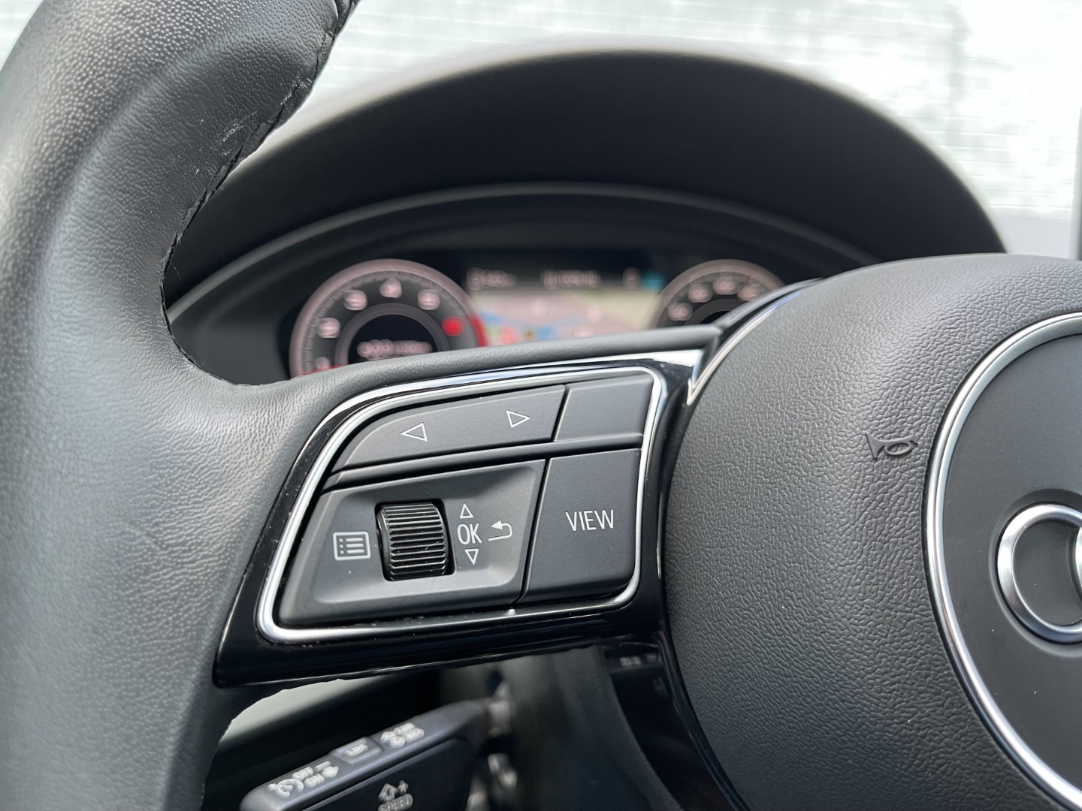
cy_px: 406
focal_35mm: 25
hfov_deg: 69.4
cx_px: 541
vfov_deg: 54.9
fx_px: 781
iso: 160
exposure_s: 1/60
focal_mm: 5.1
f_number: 1.6
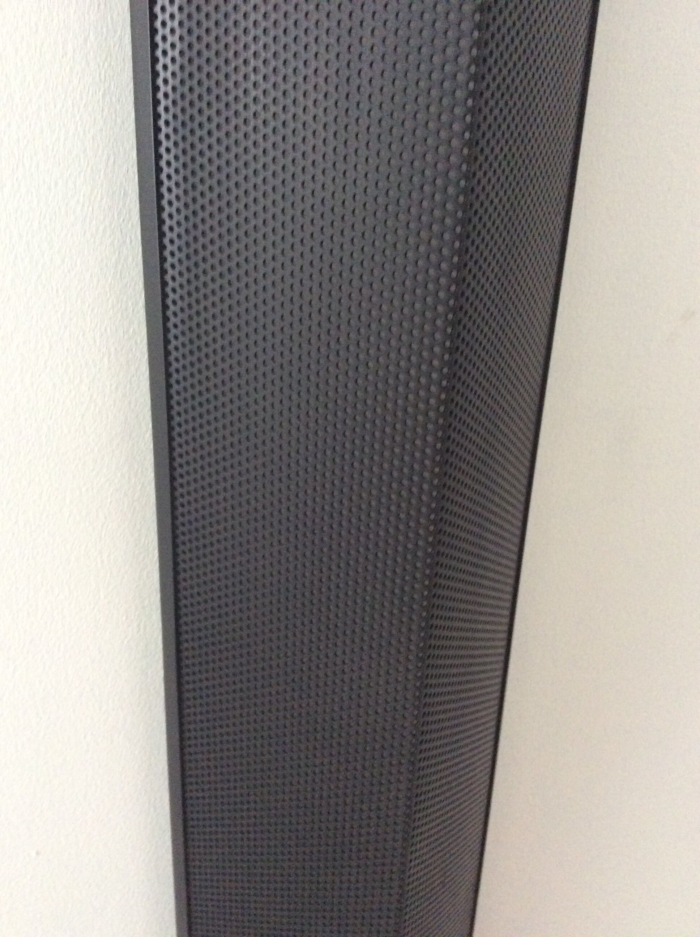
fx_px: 865
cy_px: 468
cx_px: 350
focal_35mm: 32
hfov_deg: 44.1
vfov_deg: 56.9
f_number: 2.4
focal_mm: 3.3
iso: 250
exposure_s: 1/17
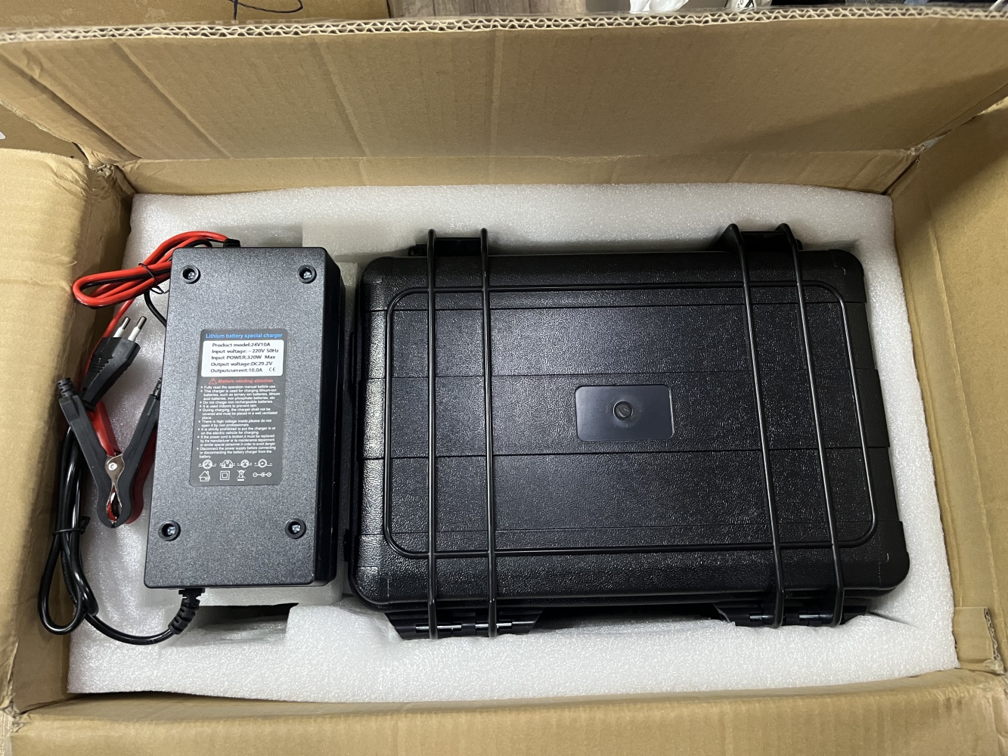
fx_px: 757
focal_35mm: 26
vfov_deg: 53.1
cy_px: 378
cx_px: 504
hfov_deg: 67.3
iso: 400
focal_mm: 5.1
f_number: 1.6
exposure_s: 1/50
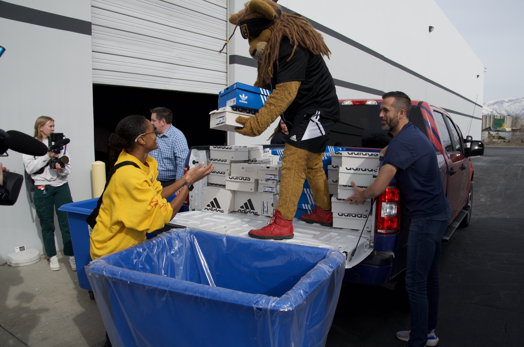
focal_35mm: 27
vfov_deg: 47.7
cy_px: 174
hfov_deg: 67.5
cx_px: 262
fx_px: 392
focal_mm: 18
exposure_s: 1/320
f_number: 9
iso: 100
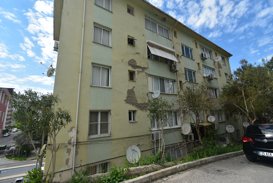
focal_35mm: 15
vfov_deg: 77.4
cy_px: 92
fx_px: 114
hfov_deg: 100.3
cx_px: 136
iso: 100
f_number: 8
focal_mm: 10
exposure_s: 1/200
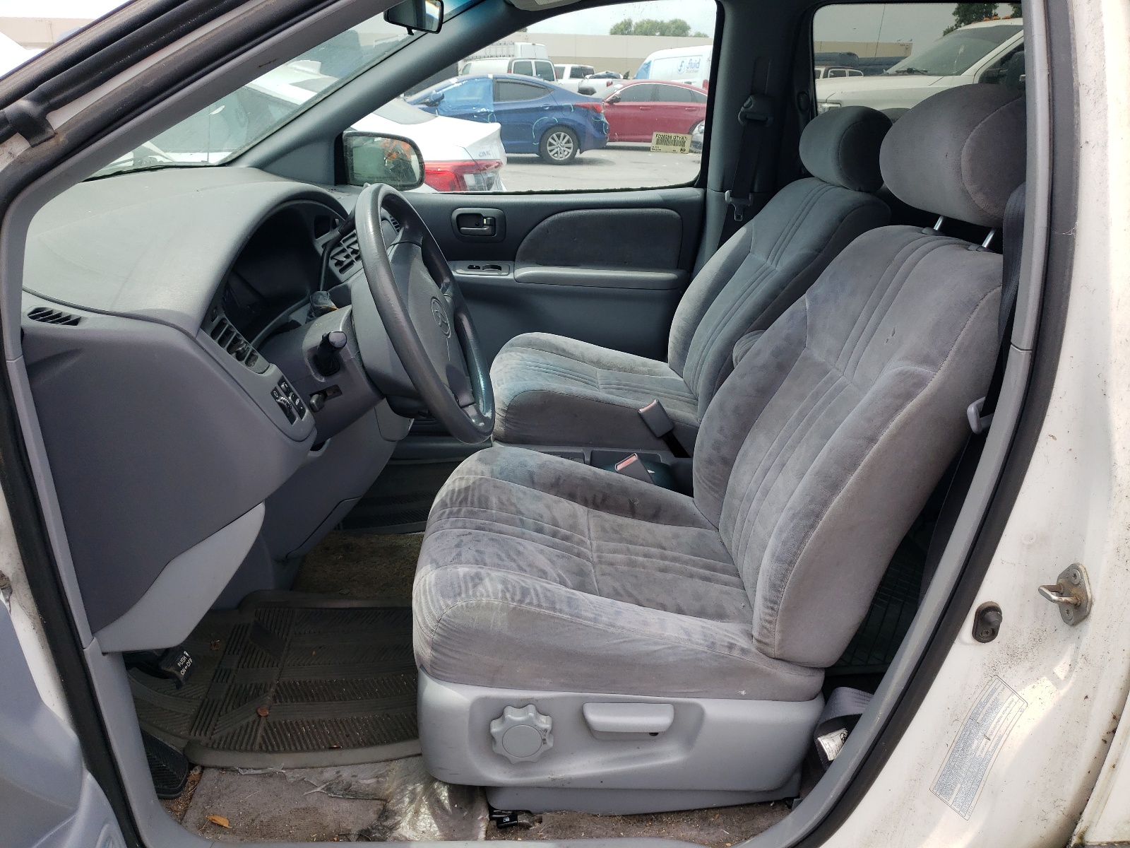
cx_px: 565
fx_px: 849
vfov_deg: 53.1
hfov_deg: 67.3
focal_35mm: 26
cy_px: 424
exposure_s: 1/1250
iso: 50
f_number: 1.5
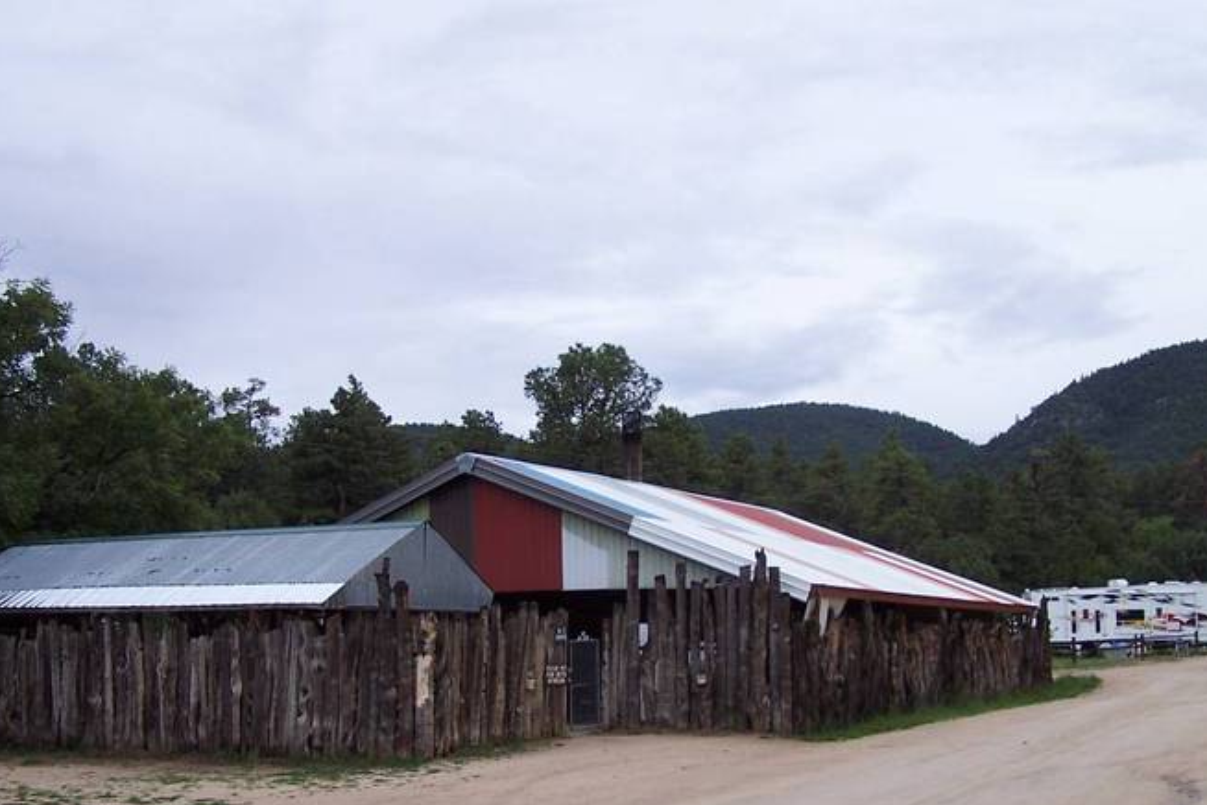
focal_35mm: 49
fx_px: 1643
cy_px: 559
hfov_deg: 40.3
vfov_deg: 27.3
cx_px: 622
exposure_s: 1/180
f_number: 2.8
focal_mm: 6.3
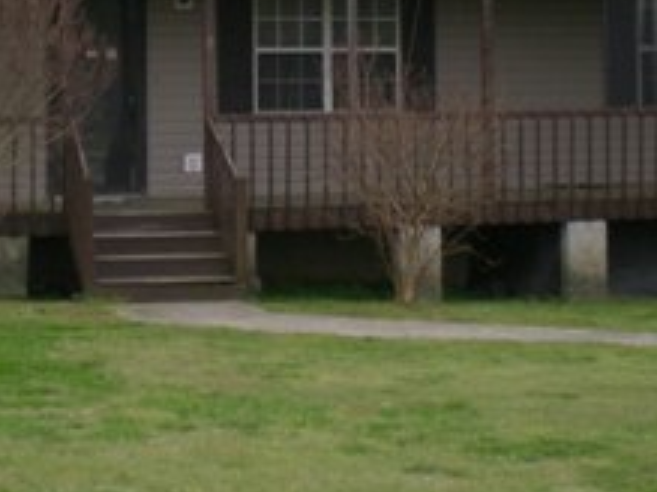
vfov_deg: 13.1
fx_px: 2106
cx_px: 237
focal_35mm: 111
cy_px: -24
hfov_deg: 17.7
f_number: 3.1
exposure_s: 1/149
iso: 50
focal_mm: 6.3
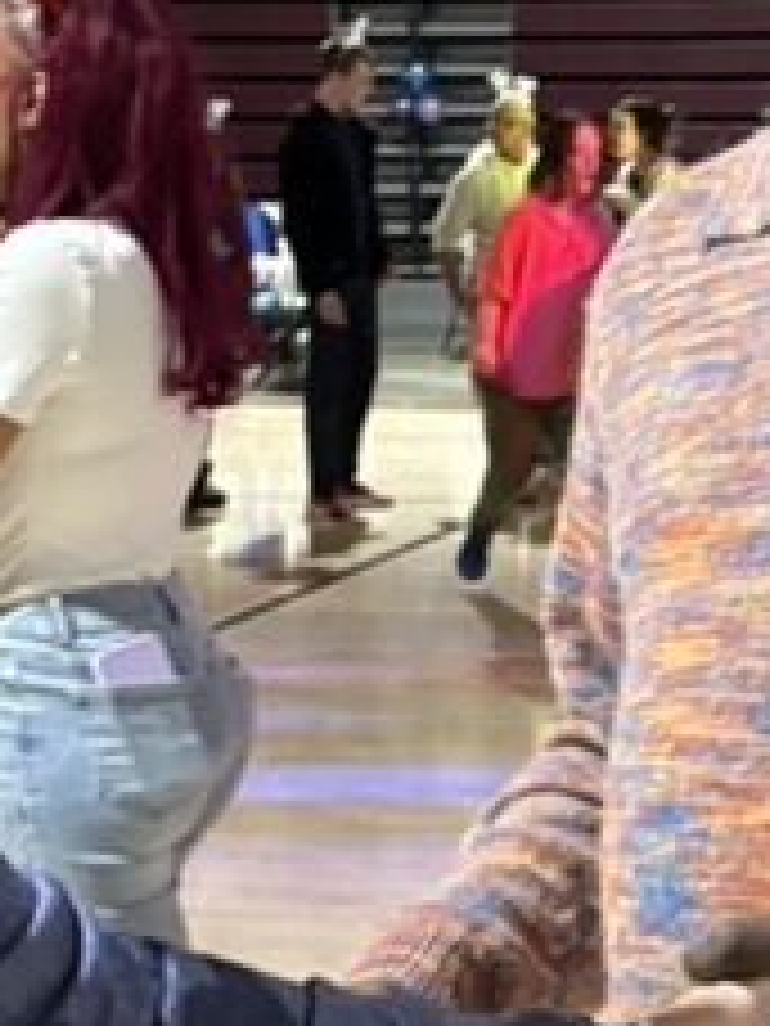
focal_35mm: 117
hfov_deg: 12.6
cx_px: 495
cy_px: 648
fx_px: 3470
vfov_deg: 16.8
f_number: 1.6
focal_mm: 5.96
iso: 640
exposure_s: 1/35
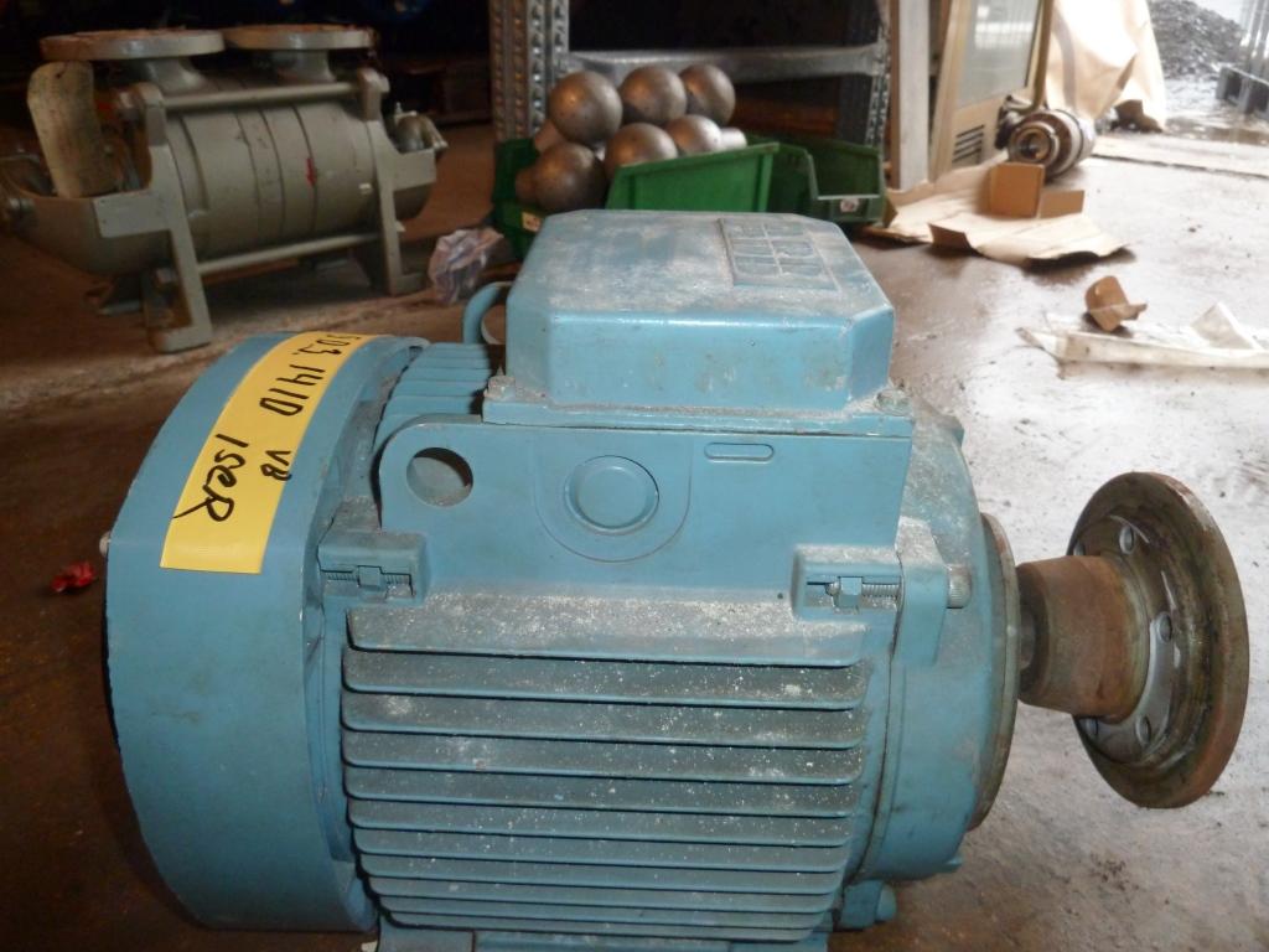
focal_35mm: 25
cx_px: 634
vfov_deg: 54.9
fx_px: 916
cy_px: 476
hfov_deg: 69.4
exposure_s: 1/30
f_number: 3.3
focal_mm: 4.1
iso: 250
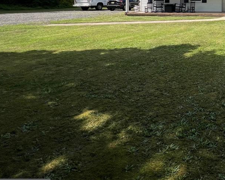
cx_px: 252
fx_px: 200
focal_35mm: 30
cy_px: 0
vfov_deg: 42.1
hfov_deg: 44.0
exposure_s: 1/1672
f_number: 1.8
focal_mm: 1.57
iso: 32
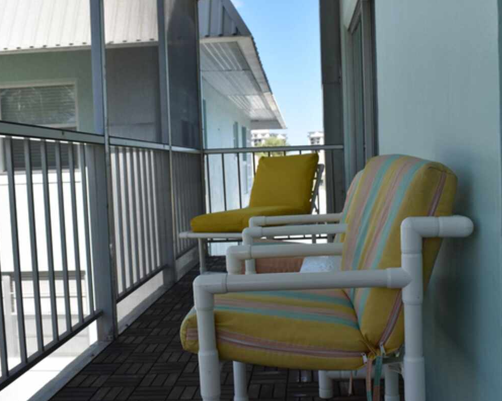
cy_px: 207
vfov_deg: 37.3
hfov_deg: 45.8
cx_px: 261
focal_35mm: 40
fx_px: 594
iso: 200
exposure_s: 1/250
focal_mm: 22
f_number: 8
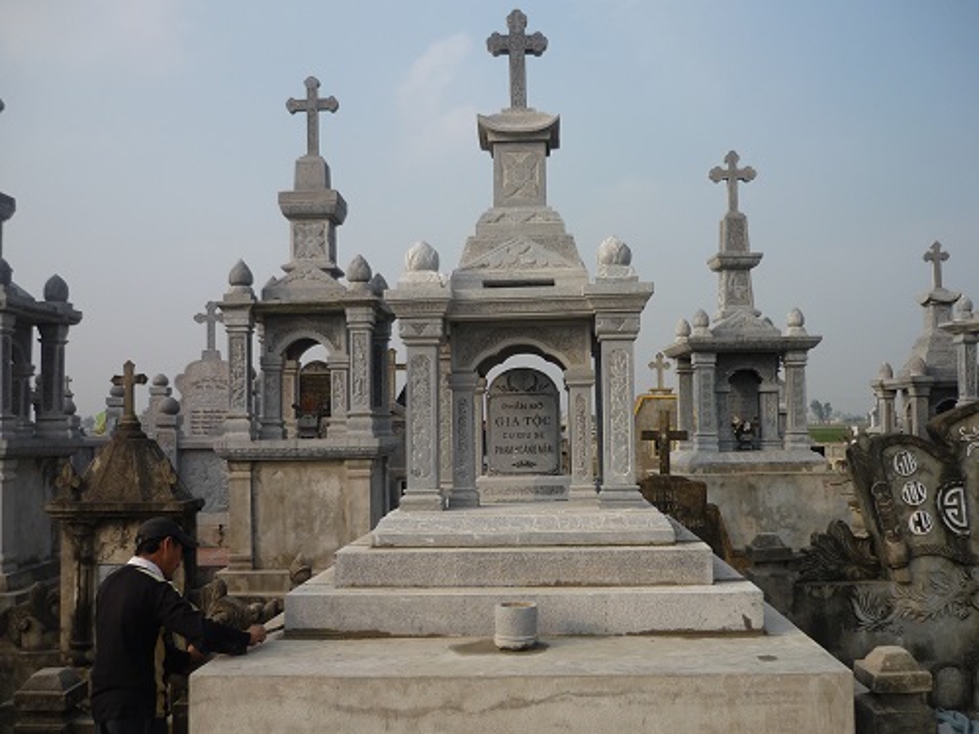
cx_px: 490
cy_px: 367
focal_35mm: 33
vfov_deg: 42.9
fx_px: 933
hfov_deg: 55.4
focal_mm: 5.5
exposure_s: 1/200
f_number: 8
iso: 100
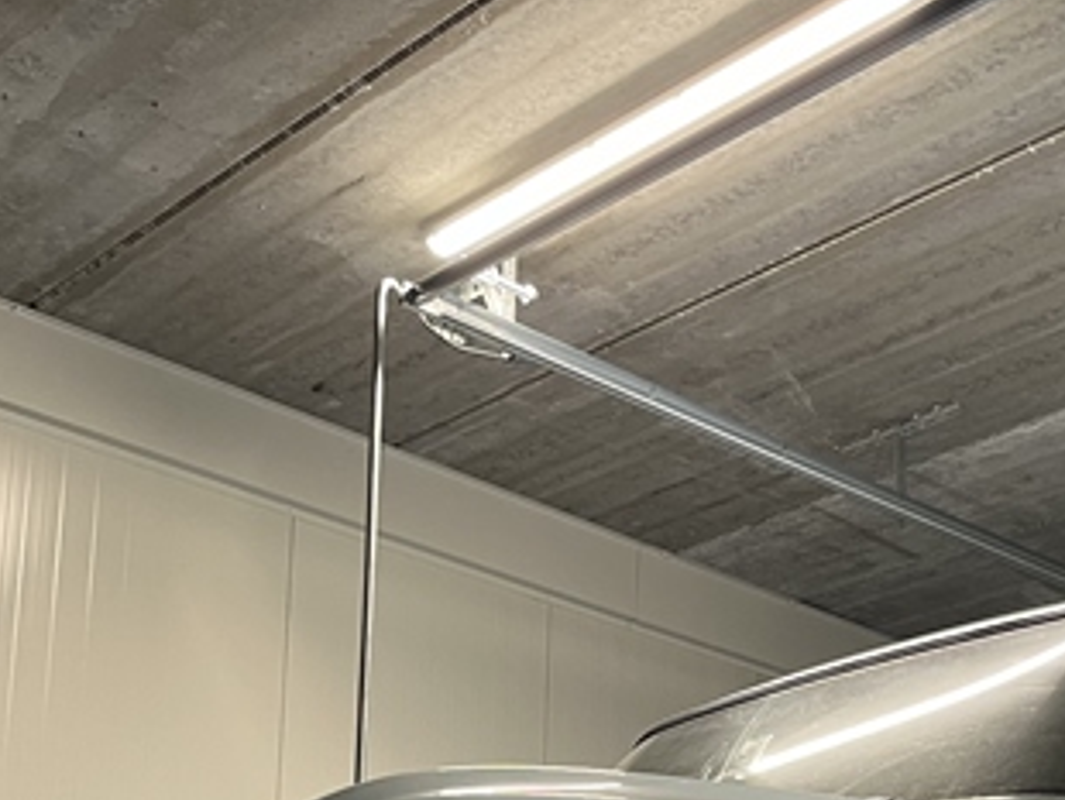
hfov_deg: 28.8
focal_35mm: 67
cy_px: 865
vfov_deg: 21.0
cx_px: 691
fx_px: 2063
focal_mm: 5.1
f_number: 1.6
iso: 125
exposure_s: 1/50
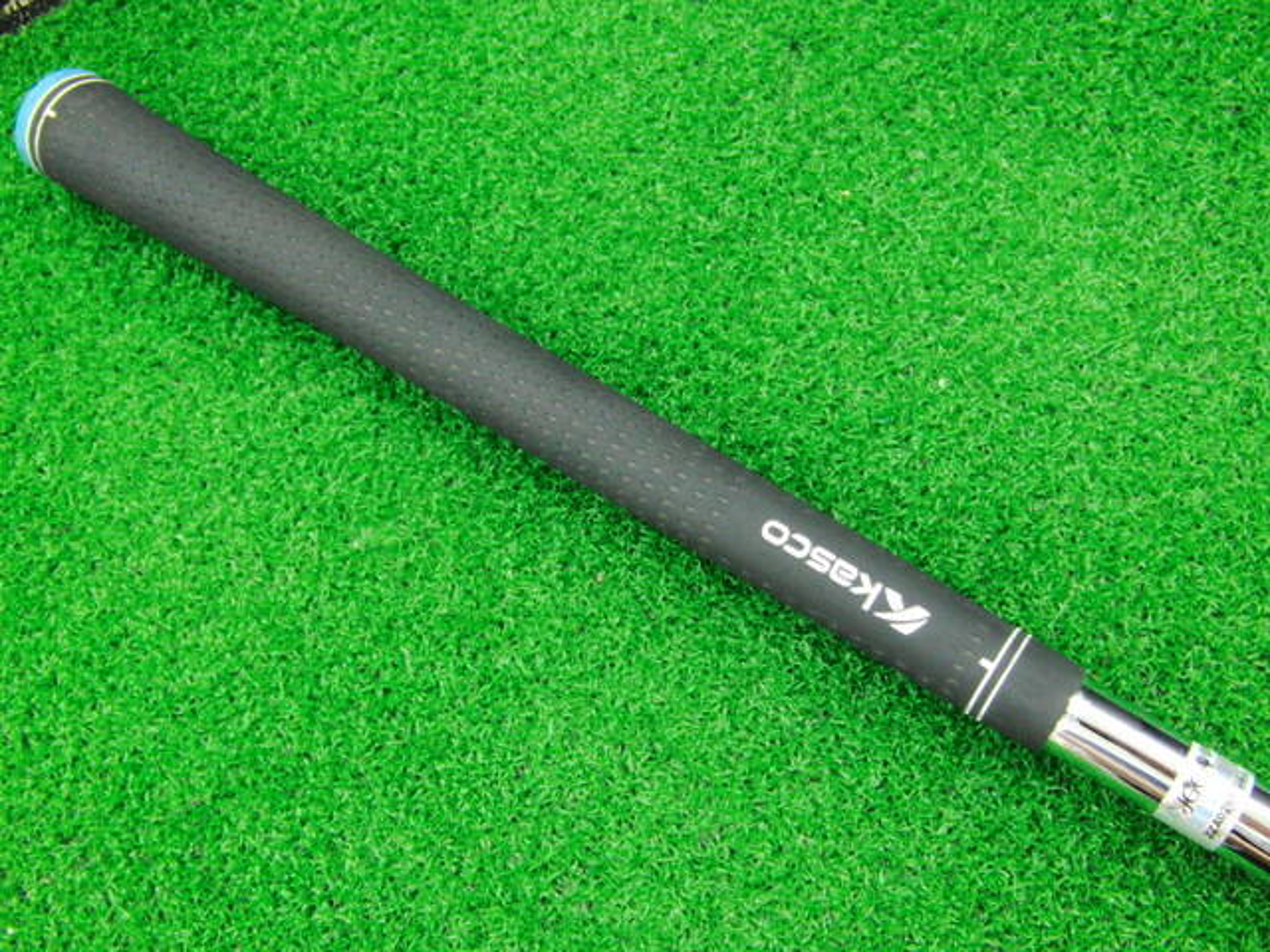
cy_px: 476
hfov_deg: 50.1
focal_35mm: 37
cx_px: 635
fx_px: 1357
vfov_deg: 38.7
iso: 400
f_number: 3.6
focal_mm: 6.42
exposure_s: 1/20
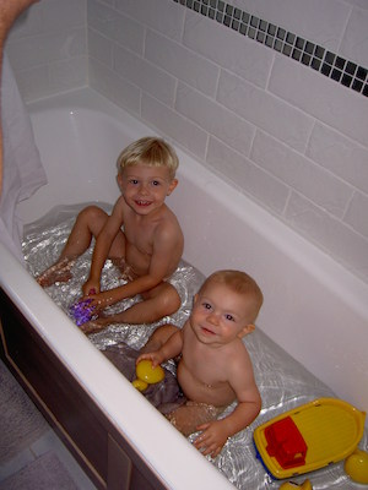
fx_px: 482
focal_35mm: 34
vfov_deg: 54.0
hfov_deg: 41.8
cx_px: 184
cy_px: 245
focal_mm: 5.6
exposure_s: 1/60
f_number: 2.8
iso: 100
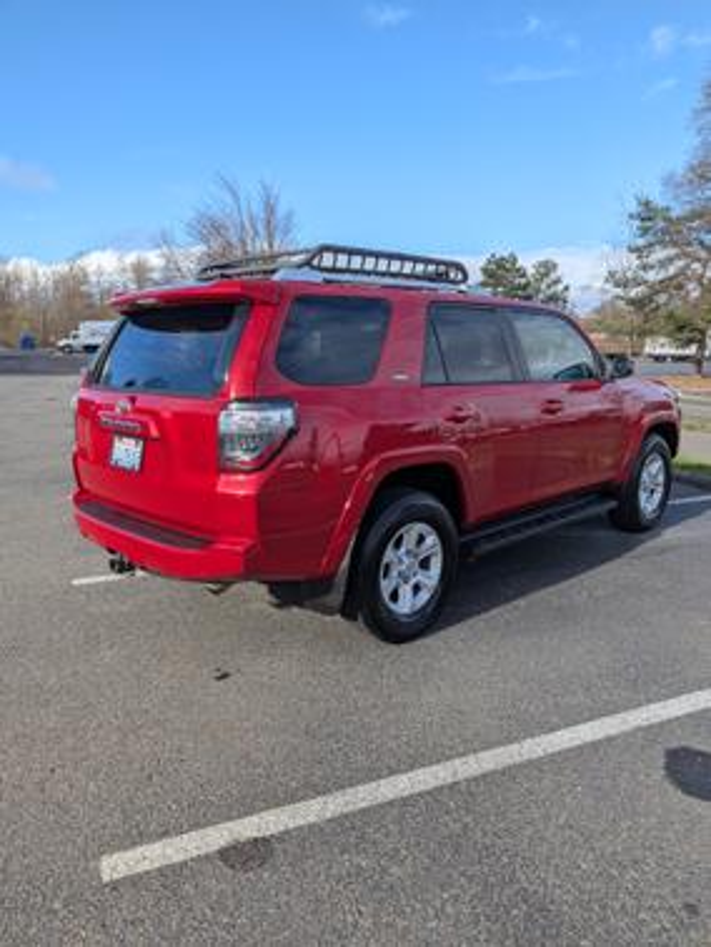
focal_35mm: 24
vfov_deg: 71.6
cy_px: 474
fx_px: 657
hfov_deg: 56.9
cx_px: 356
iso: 28
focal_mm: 4.53
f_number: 1.7
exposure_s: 1/10753
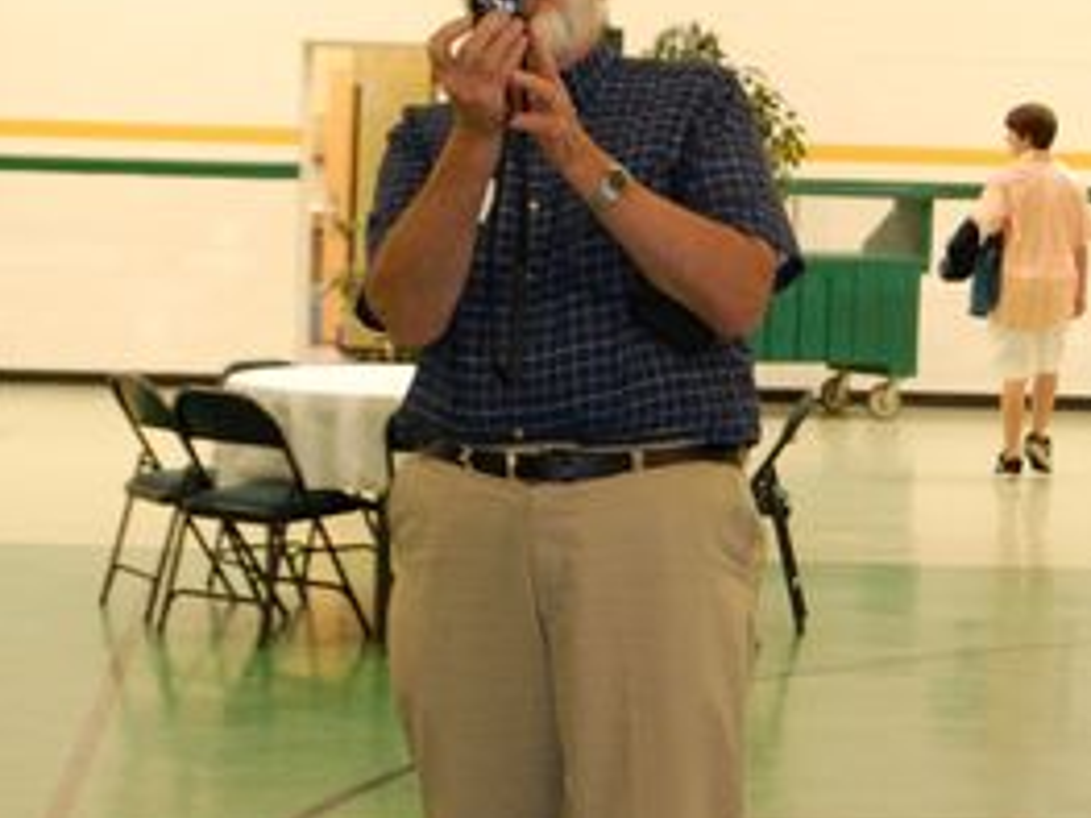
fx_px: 3803
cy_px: 378
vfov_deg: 12.3
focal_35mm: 121
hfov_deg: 16.3
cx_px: 543
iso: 1600
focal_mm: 55
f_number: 5.6
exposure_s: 1/25
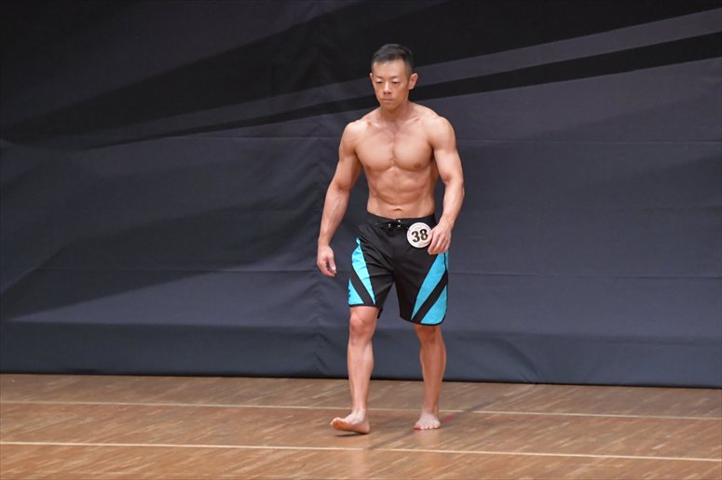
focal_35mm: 345
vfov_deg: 4.0
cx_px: 361
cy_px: 240
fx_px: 6916
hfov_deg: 6.0
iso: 6400
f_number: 5.6
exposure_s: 1/400
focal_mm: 230
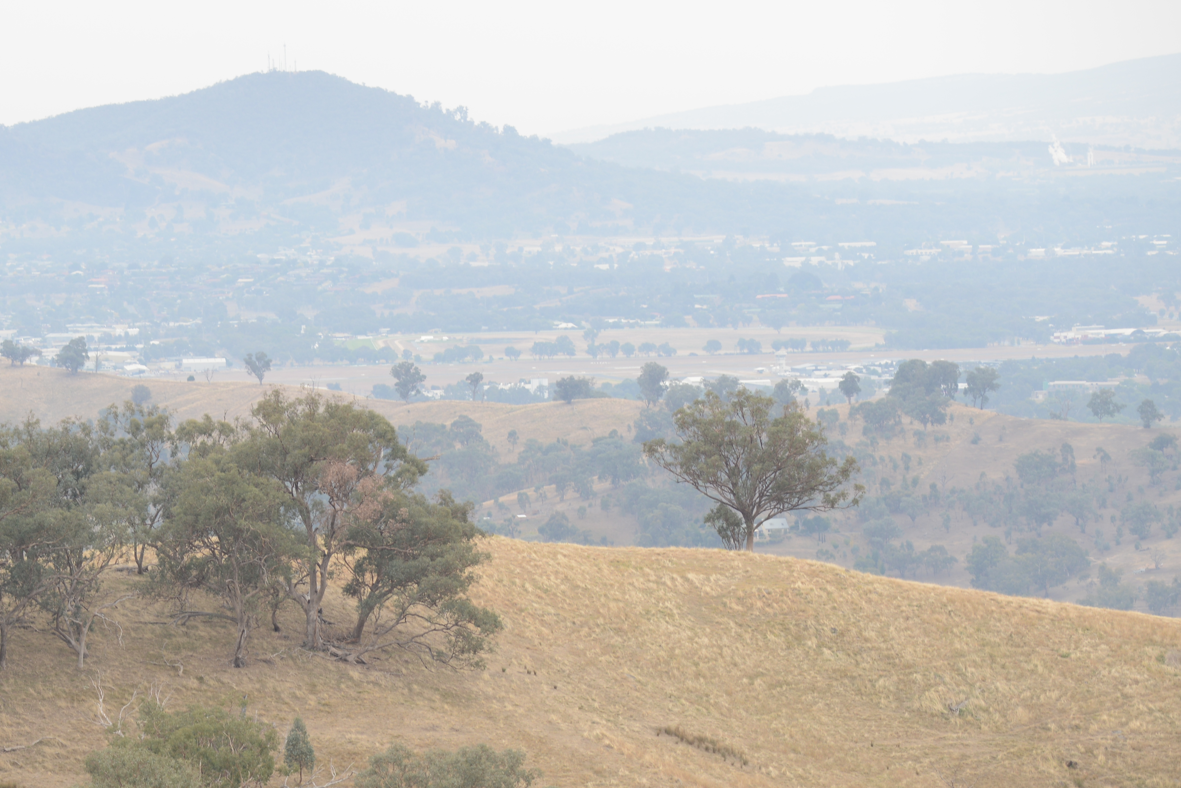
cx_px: 264
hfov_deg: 8.6
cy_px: 673
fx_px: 7809
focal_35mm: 238
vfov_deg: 5.8
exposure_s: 1/25
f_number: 5.6
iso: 200
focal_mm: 135
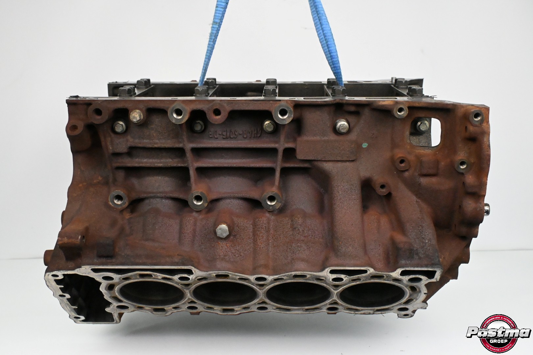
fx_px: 666
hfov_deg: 43.6
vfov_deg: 29.9
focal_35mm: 45
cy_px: 178
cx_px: 266
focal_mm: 30
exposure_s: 1/1000
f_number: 6.3
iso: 8000
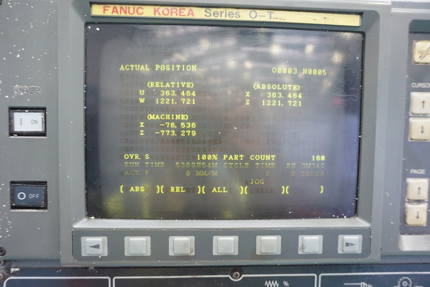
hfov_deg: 73.7
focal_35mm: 24
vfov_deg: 53.1
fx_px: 287
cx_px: 215
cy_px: 144
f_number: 3.5
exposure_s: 1/60
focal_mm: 16
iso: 2500
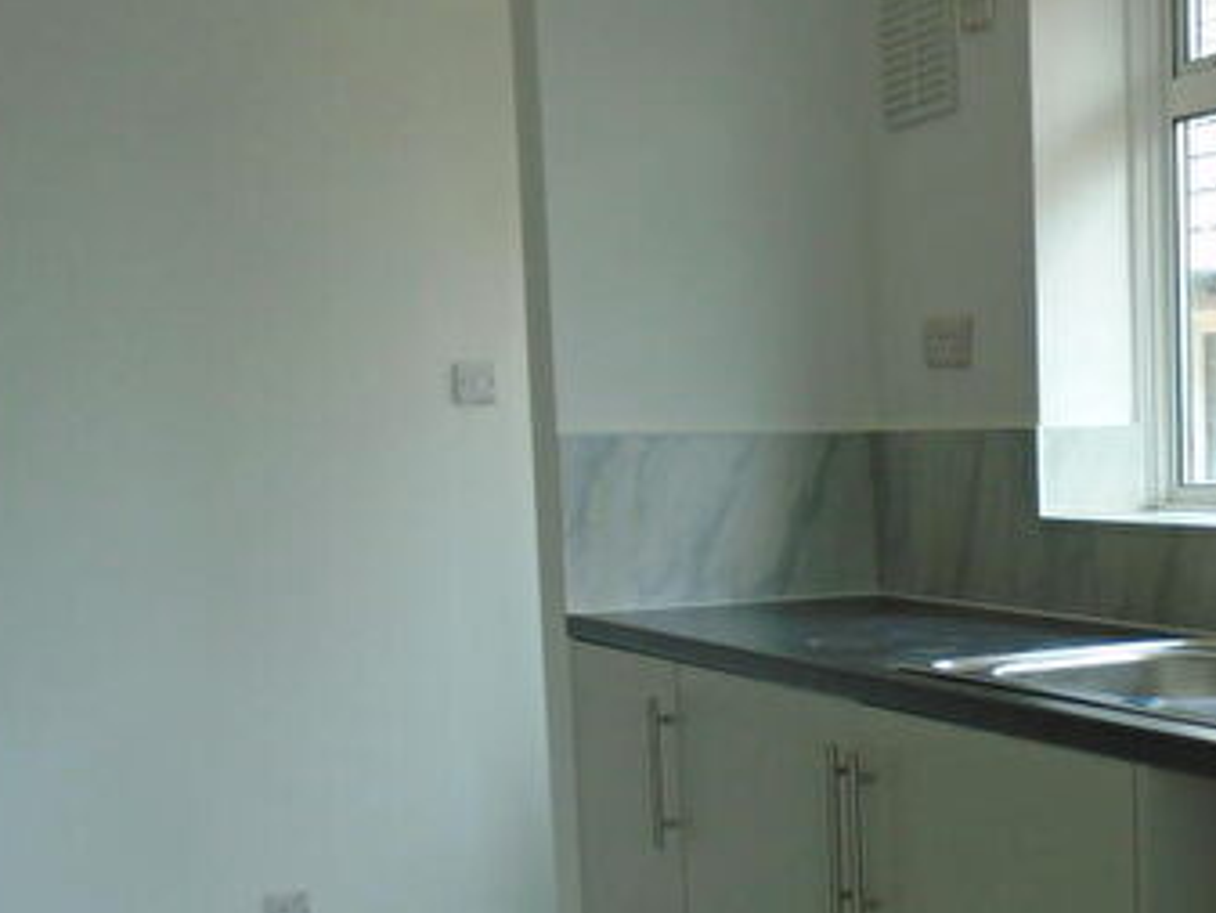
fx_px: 1898
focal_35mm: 54
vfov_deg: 26.8
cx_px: 1151
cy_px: 648
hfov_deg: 33.2
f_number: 3.2
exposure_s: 1/100
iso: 100
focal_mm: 4.6
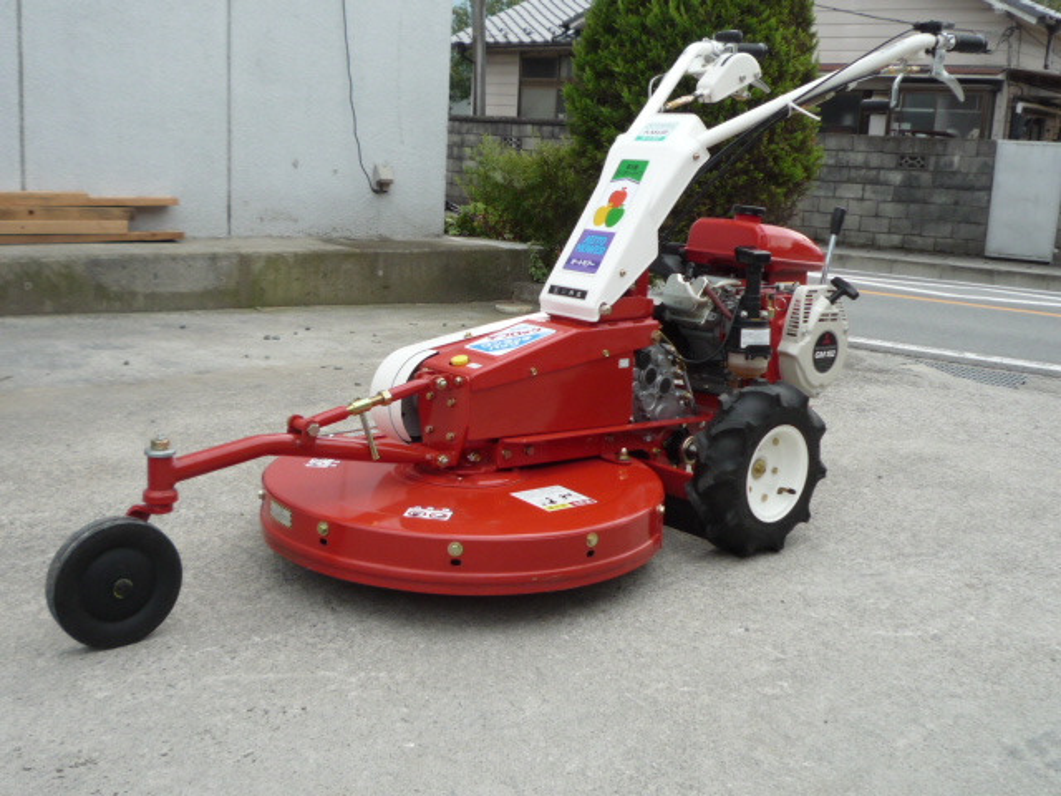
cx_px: 530
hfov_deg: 49.0
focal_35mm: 38
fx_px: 1165
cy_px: 398
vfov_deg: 37.7
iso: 100
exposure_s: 1/160
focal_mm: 4.4
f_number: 2.8
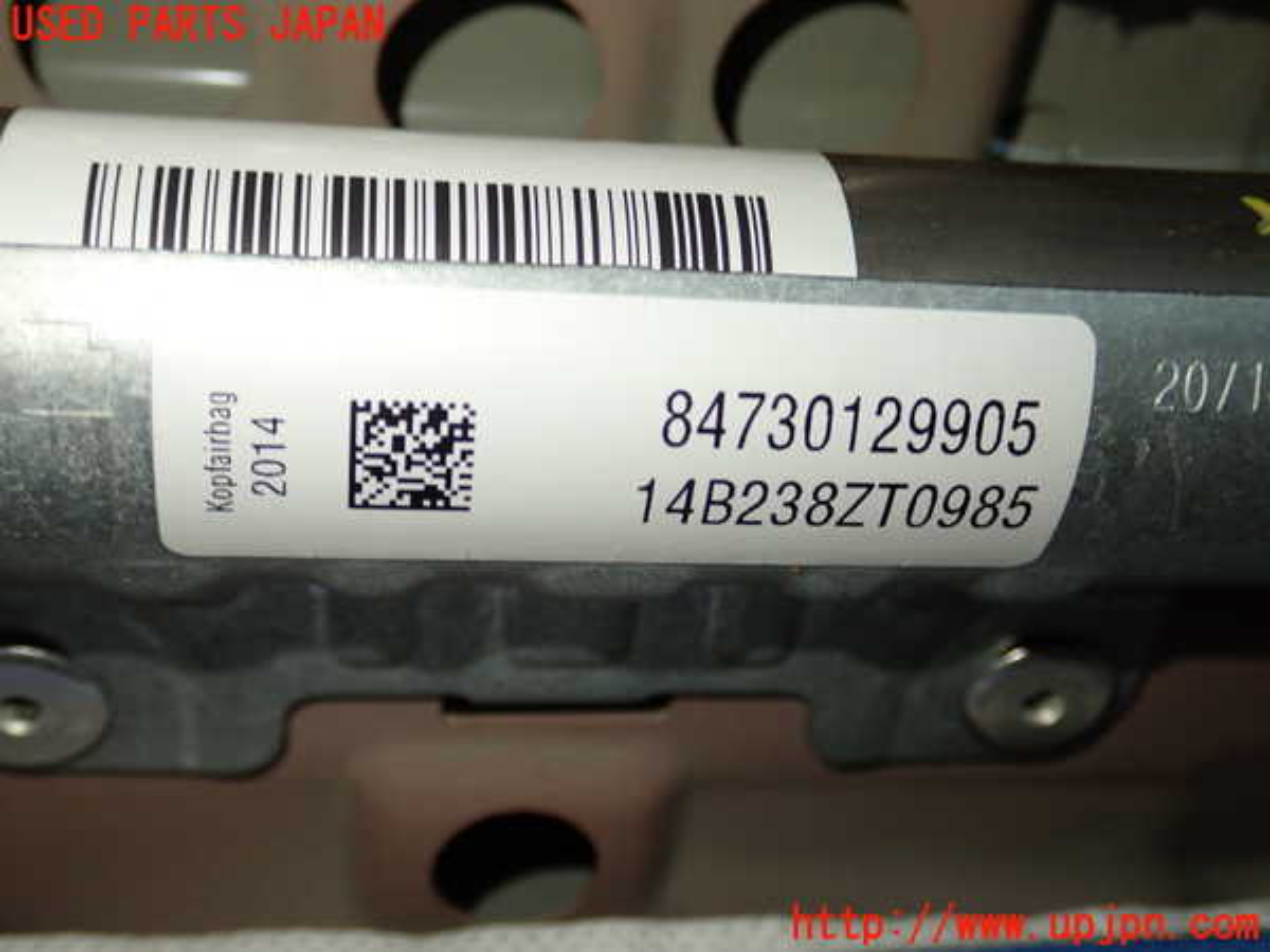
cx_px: 635
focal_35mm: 40
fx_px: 1468
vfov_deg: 36.0
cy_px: 476
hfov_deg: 46.8
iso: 200
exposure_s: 1/50
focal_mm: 7.34
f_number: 2.8
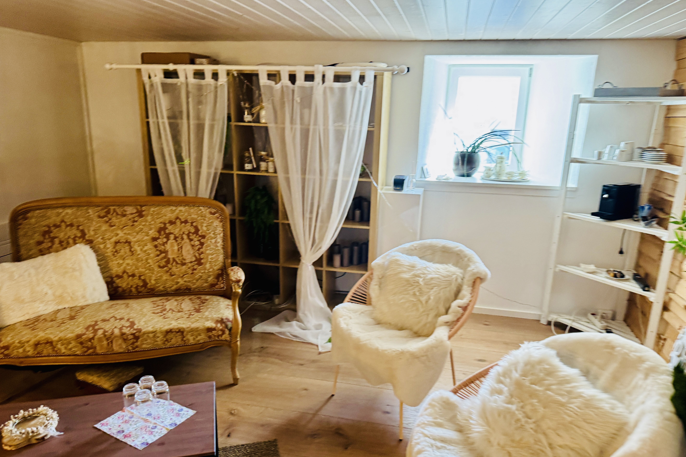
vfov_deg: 51.2
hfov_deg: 71.5
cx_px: 343
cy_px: 249
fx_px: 476
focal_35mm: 25
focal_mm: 6.76
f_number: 1.78
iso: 250
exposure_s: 1/50
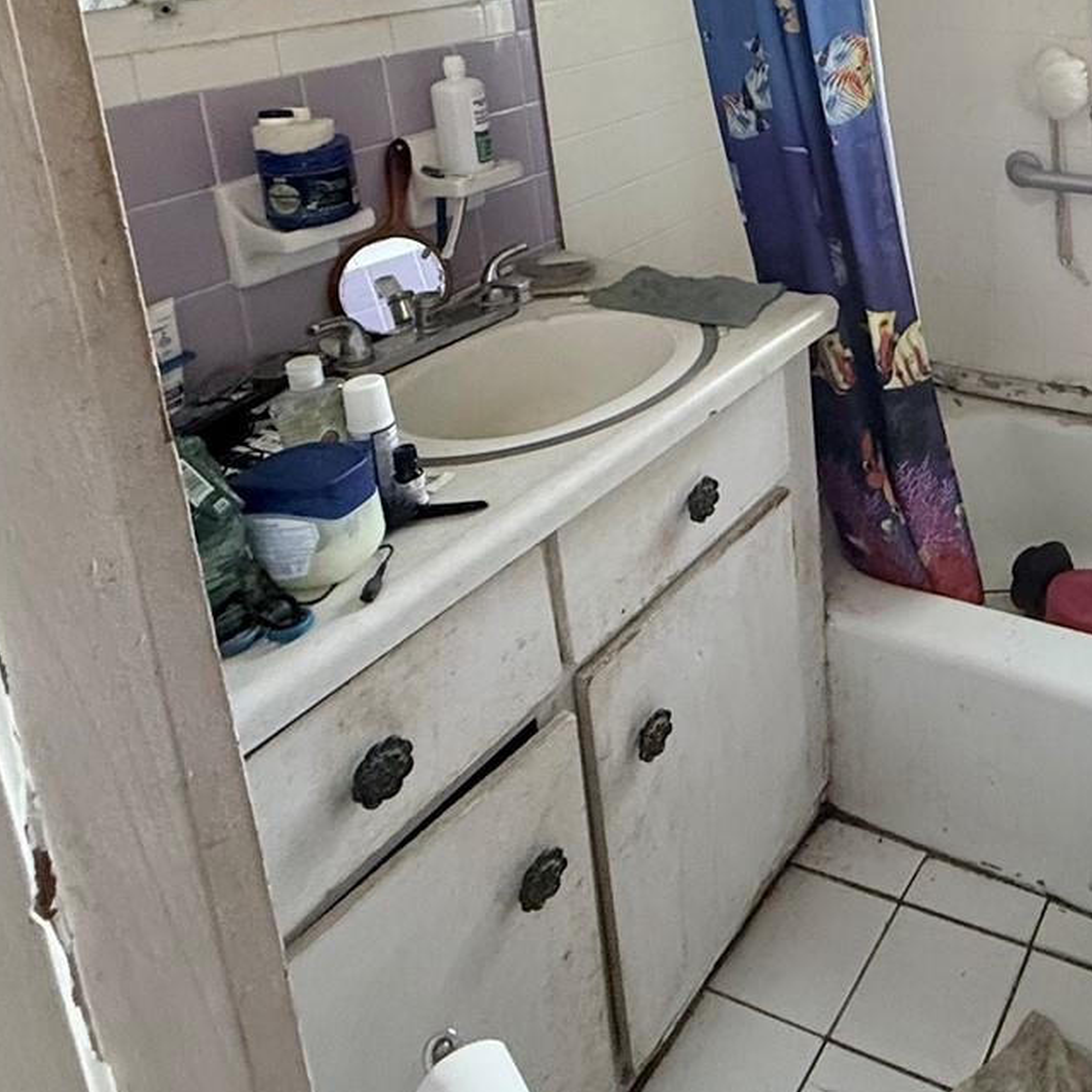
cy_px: 133
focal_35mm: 31
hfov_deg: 45.8
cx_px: 1046
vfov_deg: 47.8
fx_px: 1106
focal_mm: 2.22
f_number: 2.2
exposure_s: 1/60
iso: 400
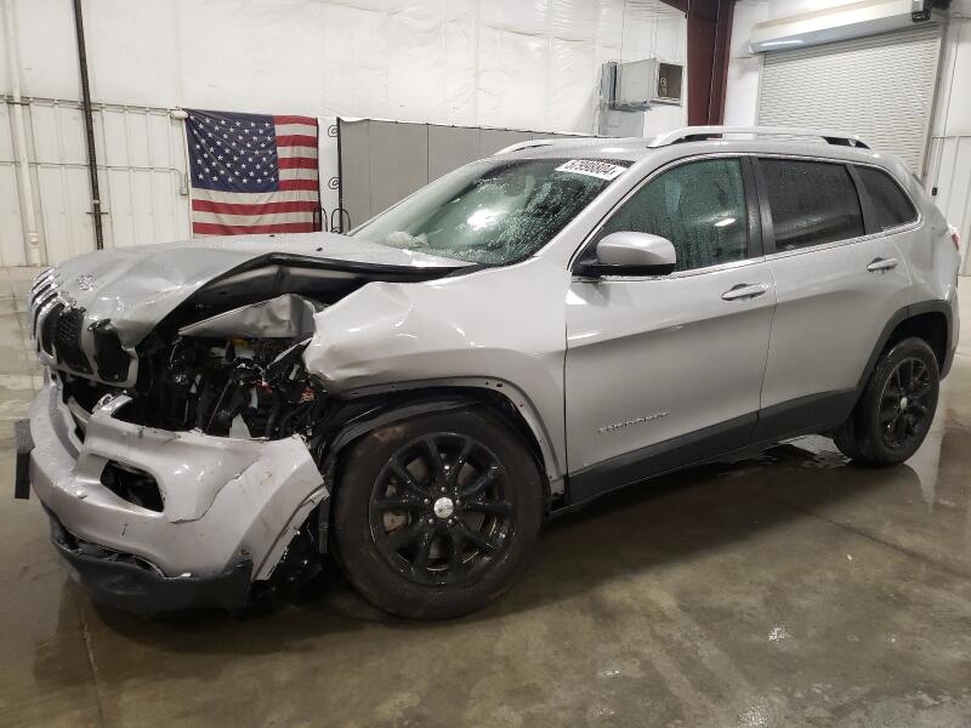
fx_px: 729
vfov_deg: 53.1
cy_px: 364
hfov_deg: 67.3
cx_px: 486
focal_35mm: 26
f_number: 1.5
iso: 247
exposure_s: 1/30
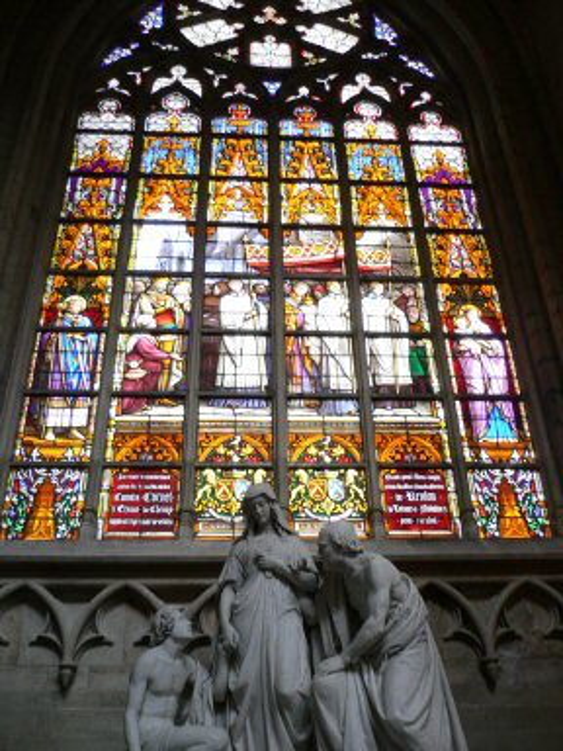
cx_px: 282
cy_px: 376
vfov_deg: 52.6
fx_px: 759
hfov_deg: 40.7
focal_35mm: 35
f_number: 2.8
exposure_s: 1/15
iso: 150
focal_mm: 5.8
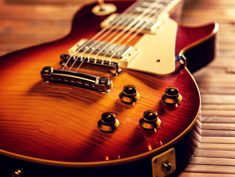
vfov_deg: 15.7
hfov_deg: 20.9
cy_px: 88
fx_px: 638
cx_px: 118
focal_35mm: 94
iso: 100
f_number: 4
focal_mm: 120
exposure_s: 1/125
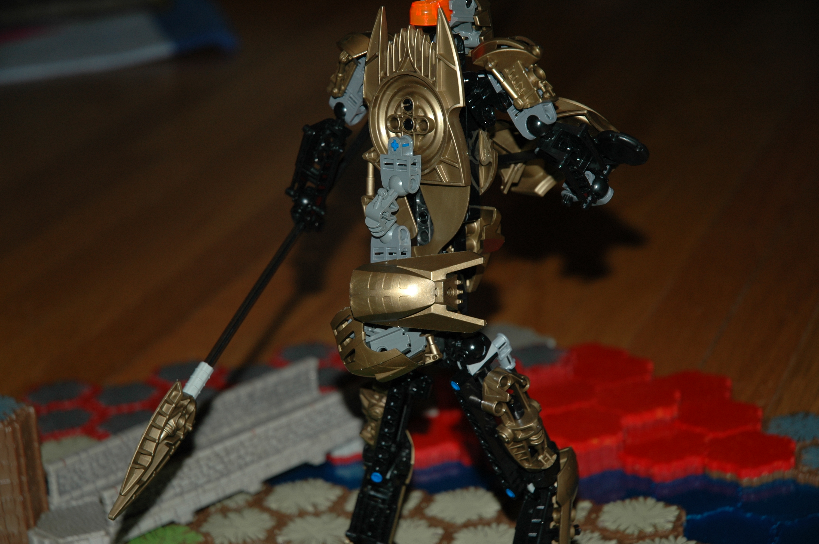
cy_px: 272
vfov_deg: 14.7
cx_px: 410
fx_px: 2114
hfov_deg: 21.9
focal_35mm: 93
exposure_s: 1/60
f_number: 4.5
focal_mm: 62
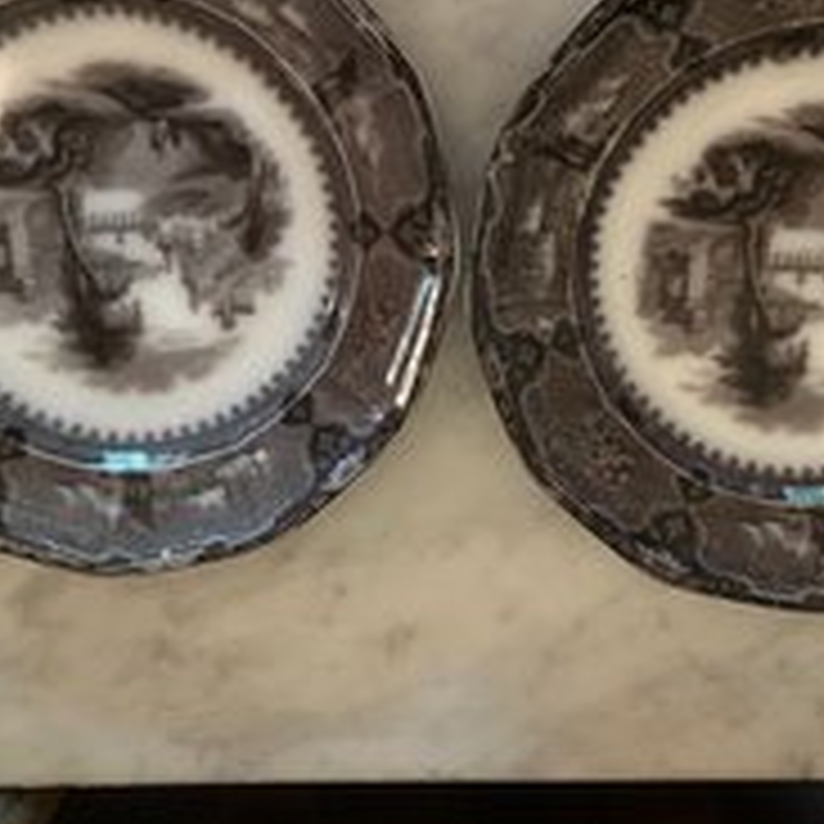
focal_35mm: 43
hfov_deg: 39.1
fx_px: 1158
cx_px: 471
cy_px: 317
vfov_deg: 39.0
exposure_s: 1/30
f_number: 1.6
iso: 640
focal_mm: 5.1
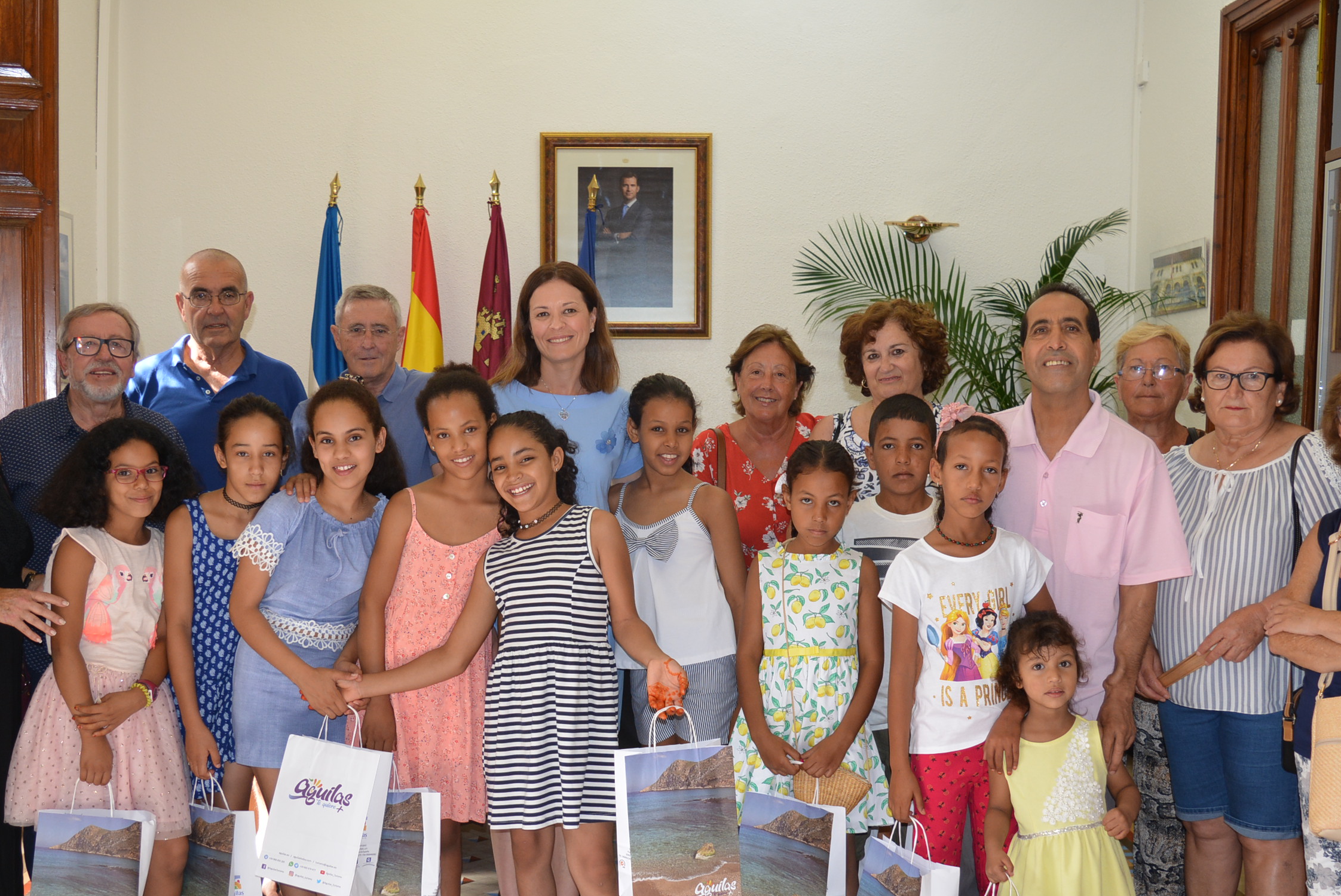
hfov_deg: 44.5
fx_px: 1640
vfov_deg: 30.4
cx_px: 664
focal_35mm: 44
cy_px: 567
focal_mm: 22
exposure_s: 1/125
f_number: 4
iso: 400
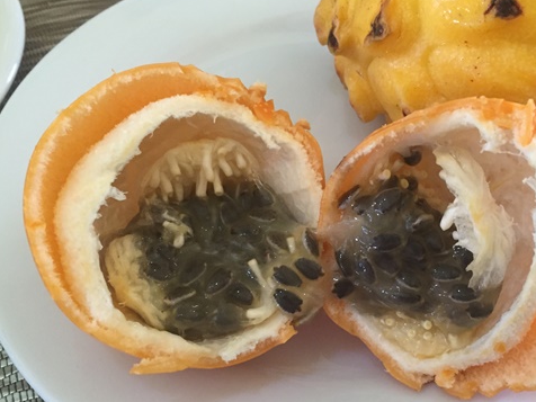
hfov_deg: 47.3
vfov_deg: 36.7
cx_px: 341
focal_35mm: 39
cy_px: 244
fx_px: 604
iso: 160
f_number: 2.2
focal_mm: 4.15
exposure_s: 1/30
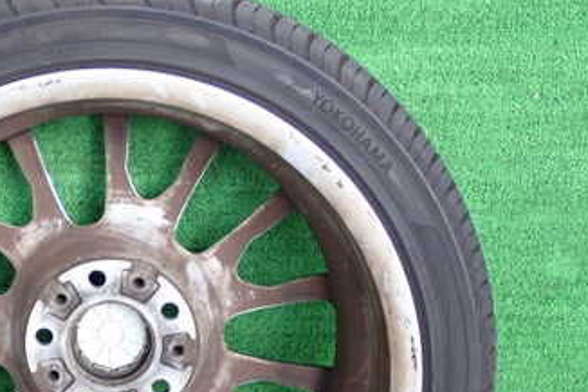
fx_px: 1469
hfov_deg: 22.3
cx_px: 101
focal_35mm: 90
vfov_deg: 15.0
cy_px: 345
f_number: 3.1
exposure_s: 1/125
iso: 400
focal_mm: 8.4
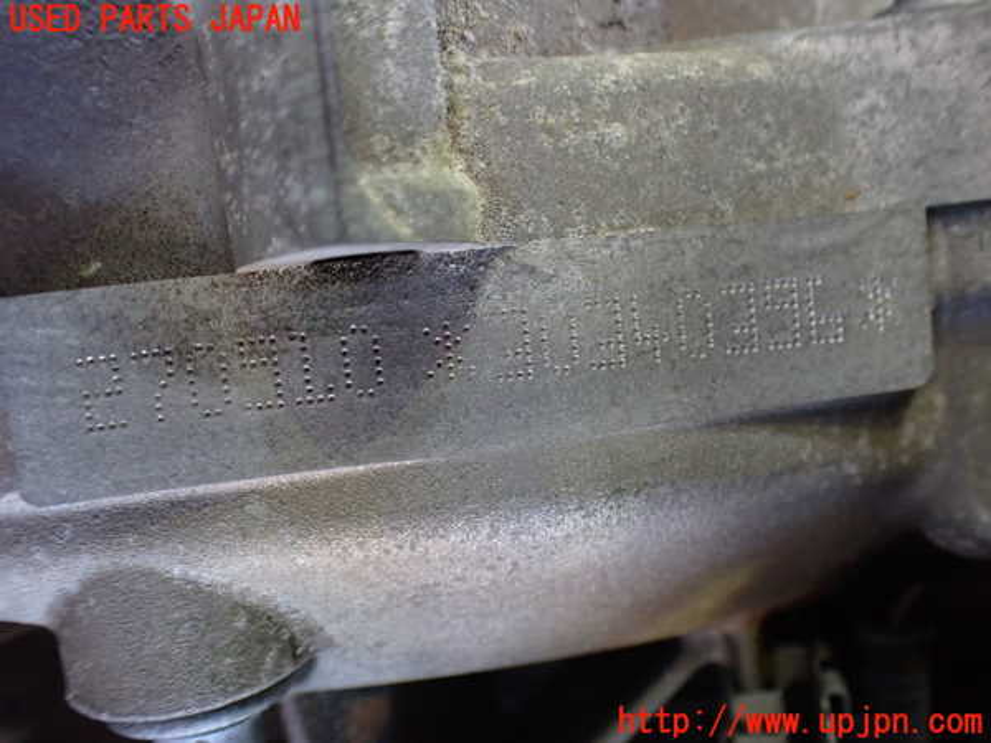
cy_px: 372
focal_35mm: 30
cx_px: 496
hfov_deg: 60.0
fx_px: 859
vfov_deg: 46.8
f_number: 2.3
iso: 800
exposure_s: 1/30
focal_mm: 5.4
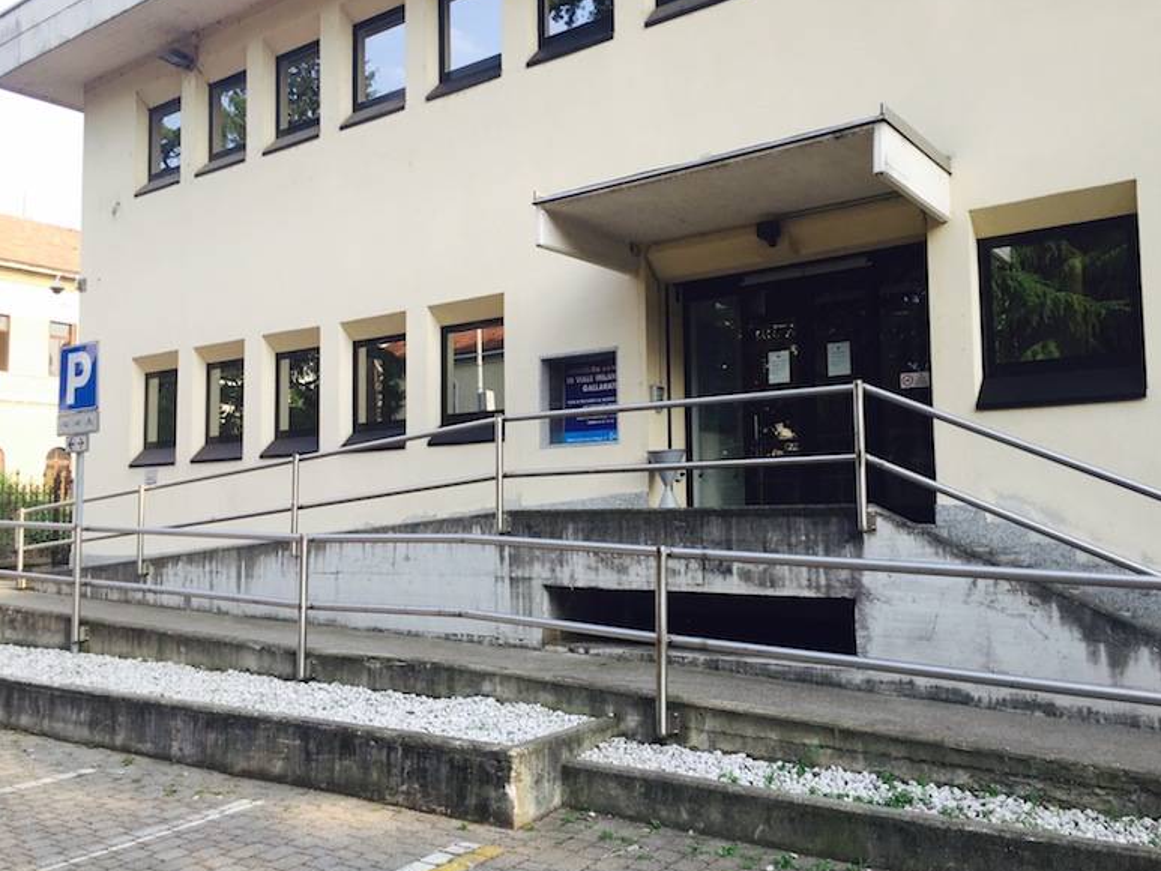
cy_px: 431
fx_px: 1006
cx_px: 589
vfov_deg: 46.8
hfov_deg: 60.0
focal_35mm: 30
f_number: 2.2
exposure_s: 1/278
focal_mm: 4.15
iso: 32
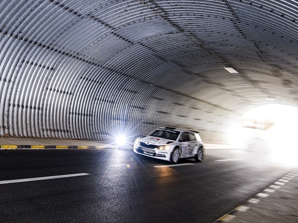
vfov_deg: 53.2
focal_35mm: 25
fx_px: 215
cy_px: 65
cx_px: 141
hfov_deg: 69.3
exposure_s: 1/25
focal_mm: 16
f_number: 5
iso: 640
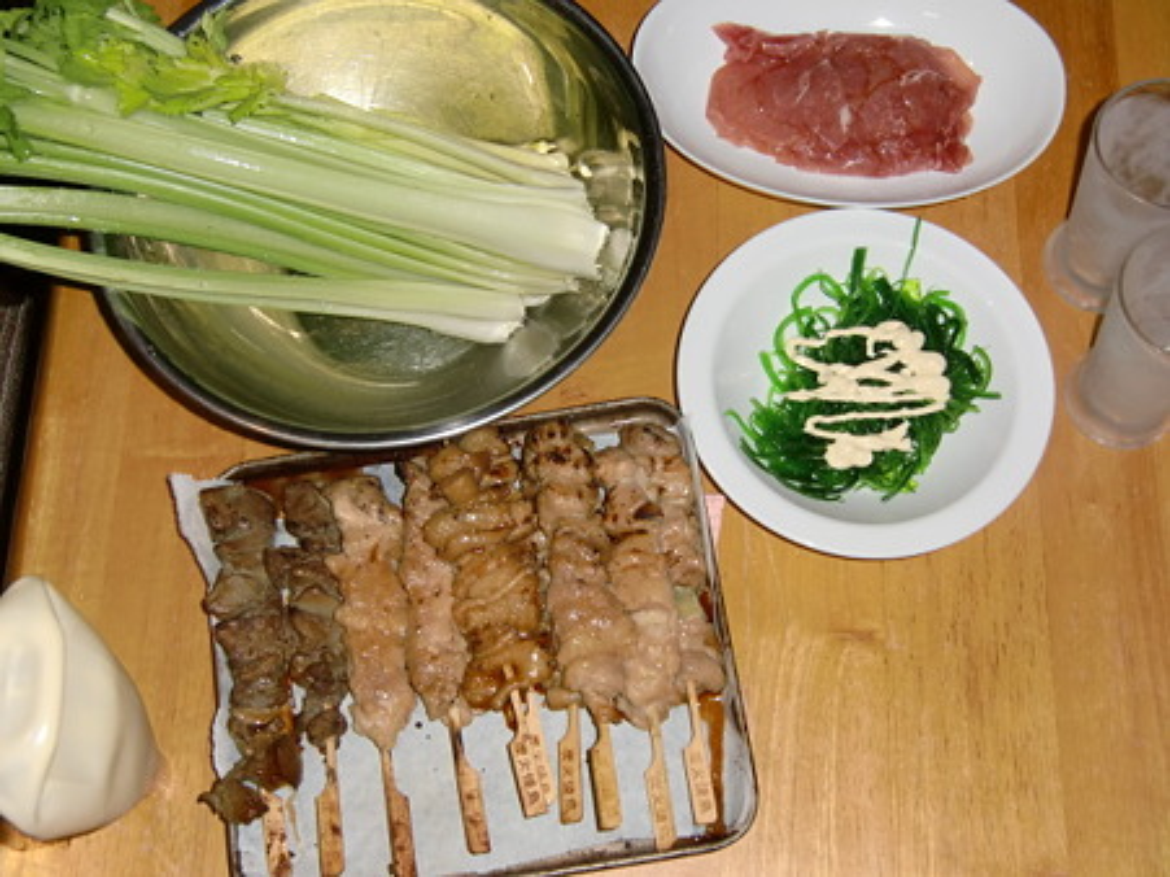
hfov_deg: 40.4
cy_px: 438
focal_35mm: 47
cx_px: 585
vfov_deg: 30.9
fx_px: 1588
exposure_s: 1/15
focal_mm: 8.4
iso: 160
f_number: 4
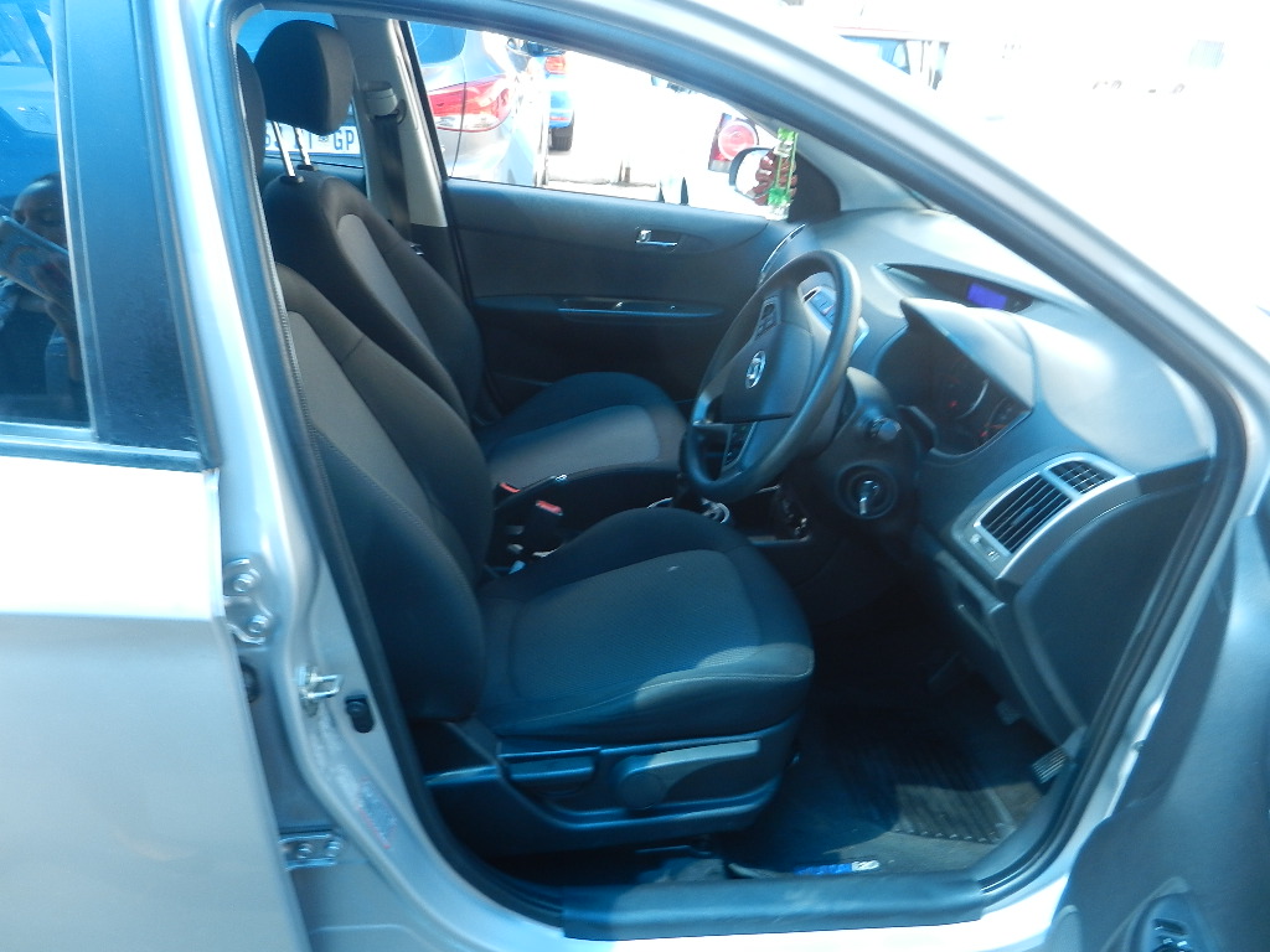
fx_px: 917
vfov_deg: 54.9
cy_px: 476
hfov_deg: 69.4
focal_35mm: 25
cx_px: 635
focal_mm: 4.5
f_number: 3.5
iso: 160
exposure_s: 1/40
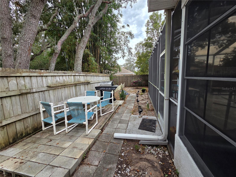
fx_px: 89
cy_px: 88
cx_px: 118
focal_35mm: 13
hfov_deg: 106.2
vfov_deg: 89.9
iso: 50
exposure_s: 1/305
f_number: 2.2
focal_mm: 2.2
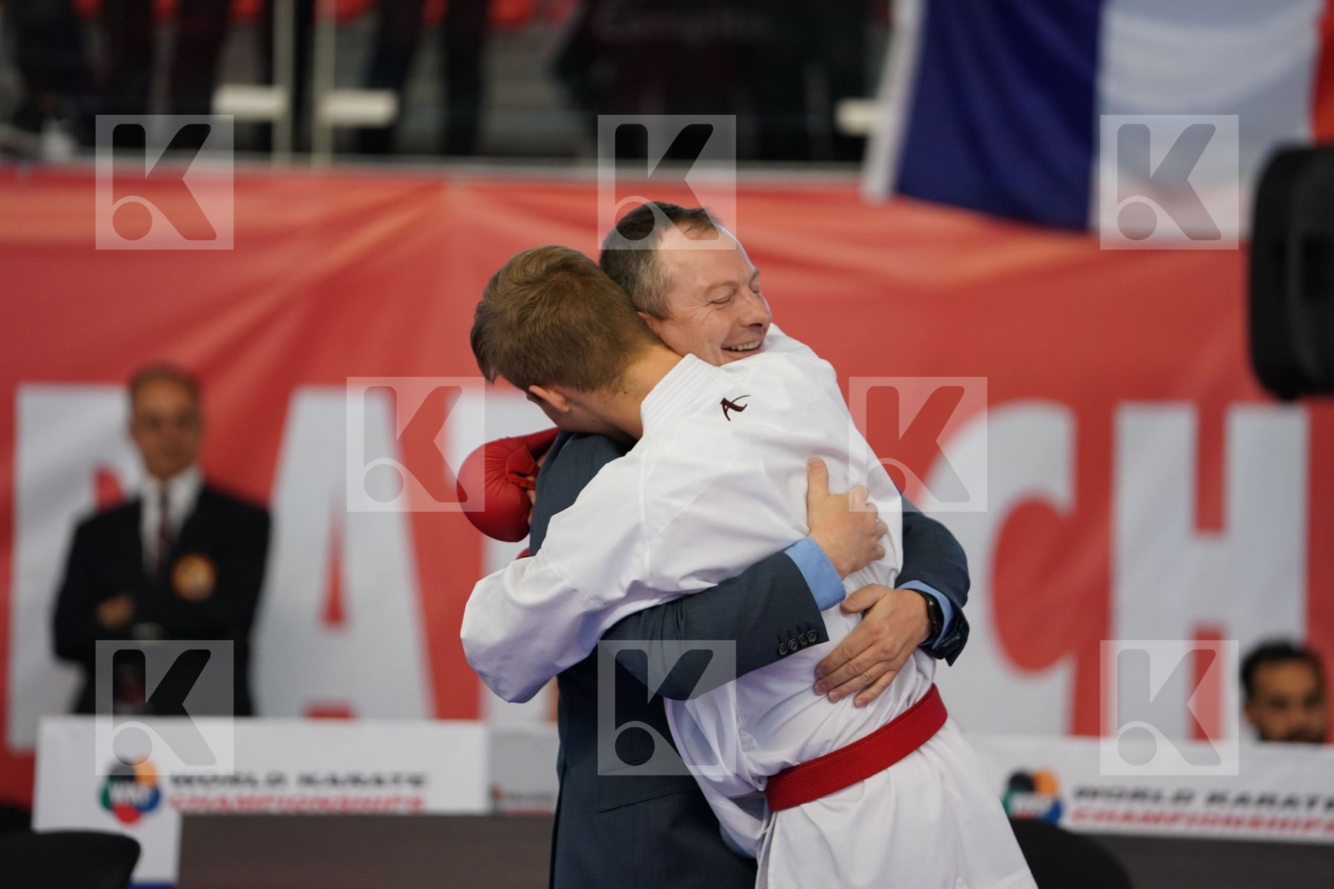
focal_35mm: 198
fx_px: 7336
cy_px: 444
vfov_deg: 6.9
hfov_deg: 10.4
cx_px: 667
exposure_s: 1/1000
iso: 1600
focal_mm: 198
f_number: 2.8
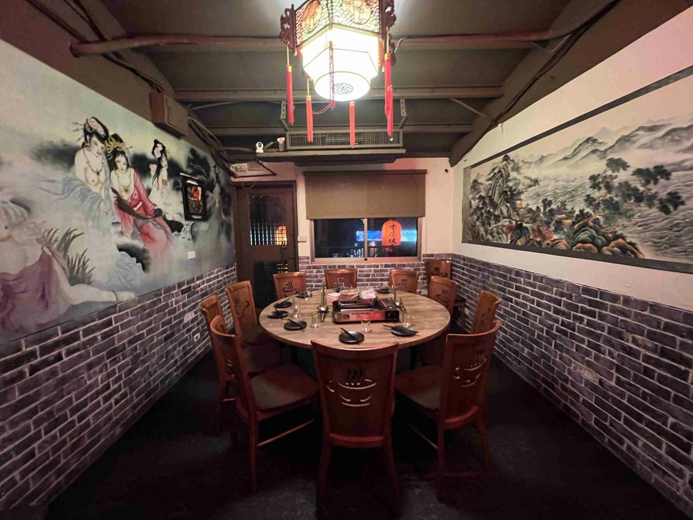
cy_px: 260
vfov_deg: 89.9
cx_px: 346
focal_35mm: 13
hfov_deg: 106.2
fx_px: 260
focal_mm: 1.57
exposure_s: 1/30
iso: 1000
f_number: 1.8
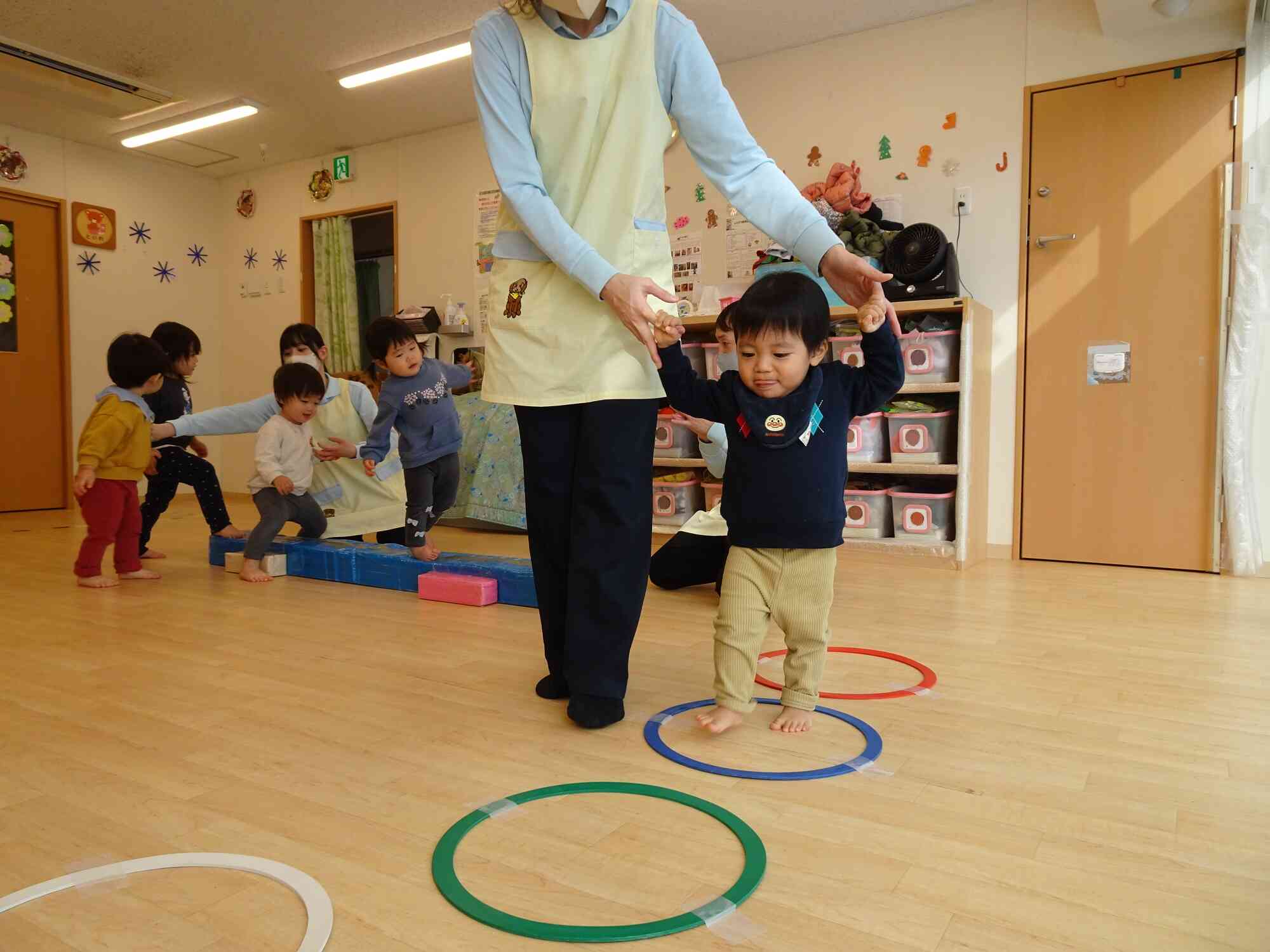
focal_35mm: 24
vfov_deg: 56.8
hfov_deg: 71.6
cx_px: 635
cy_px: 476
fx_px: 881
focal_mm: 4.1
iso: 80
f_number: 3.5
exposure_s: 1/100
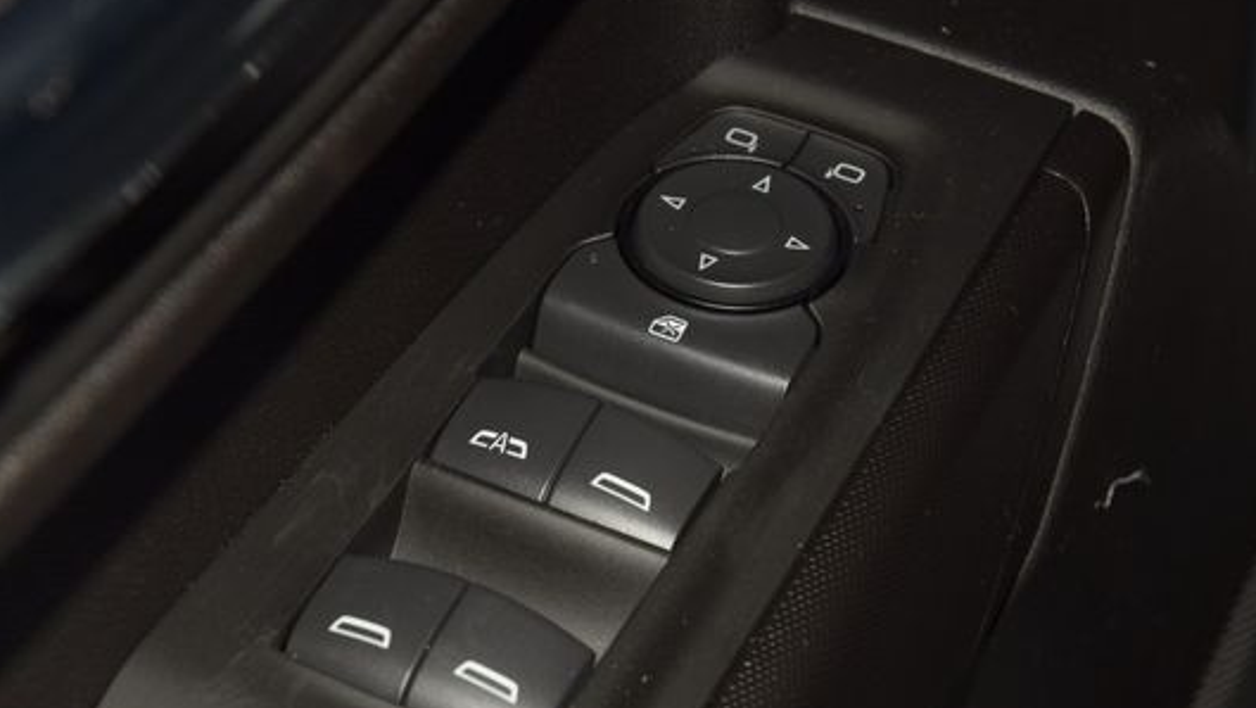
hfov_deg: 16.1
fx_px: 4431
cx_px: 563
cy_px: 453
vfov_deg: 9.1
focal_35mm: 133
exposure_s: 1/125
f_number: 8
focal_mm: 70
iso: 100
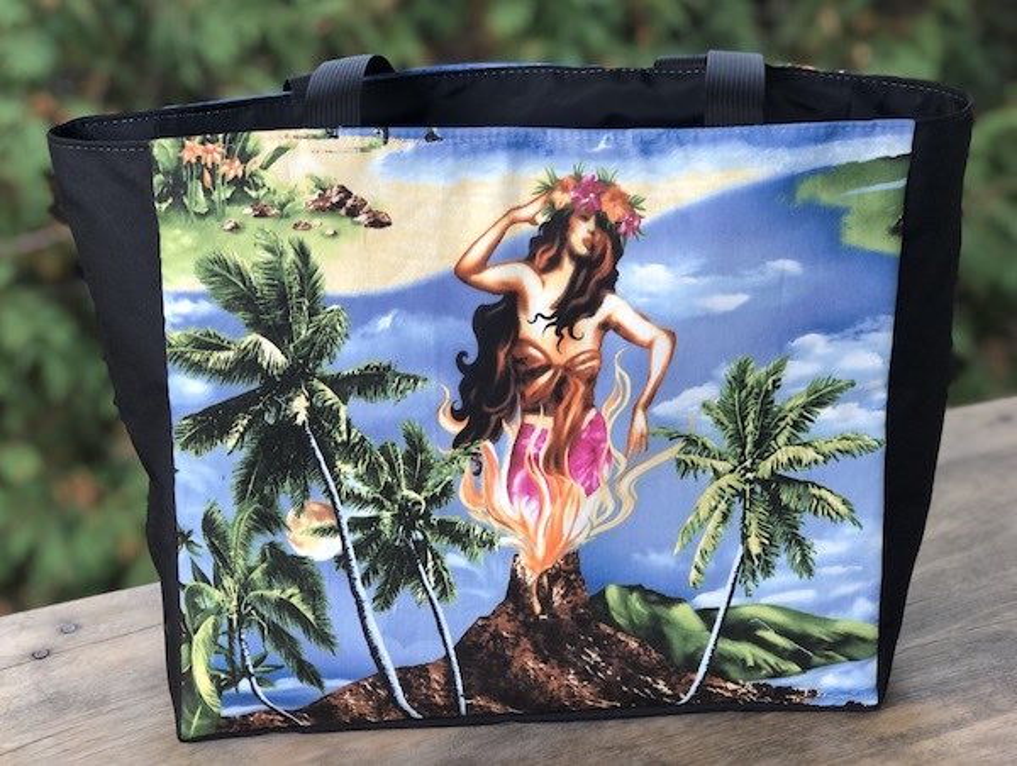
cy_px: 383
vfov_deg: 25.7
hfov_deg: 33.7
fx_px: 1677
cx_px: 508
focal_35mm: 57
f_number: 2.8
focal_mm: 6.6
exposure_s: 1/30
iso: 80
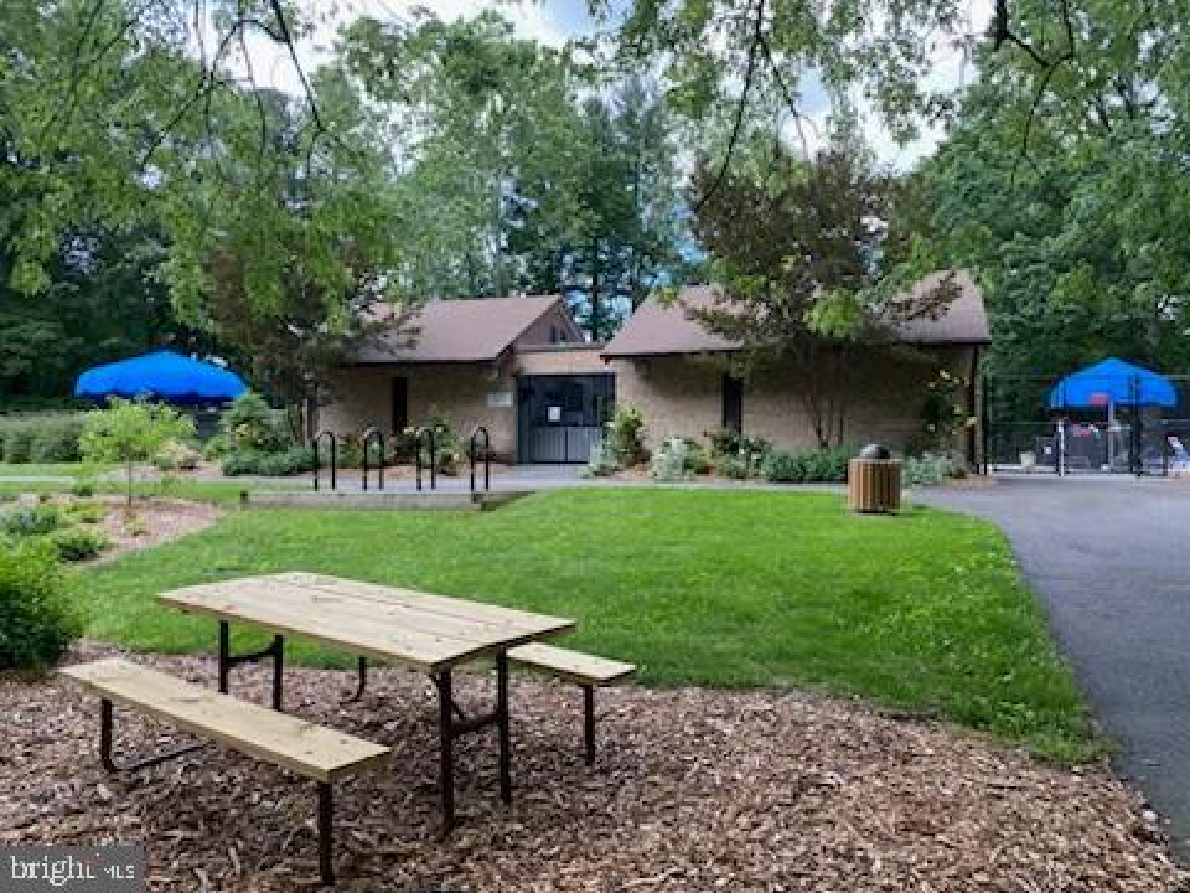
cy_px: 446
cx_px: 595
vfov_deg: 53.1
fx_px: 894
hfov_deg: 67.3
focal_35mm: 26
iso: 32
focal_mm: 4.25
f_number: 1.8
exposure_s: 1/316
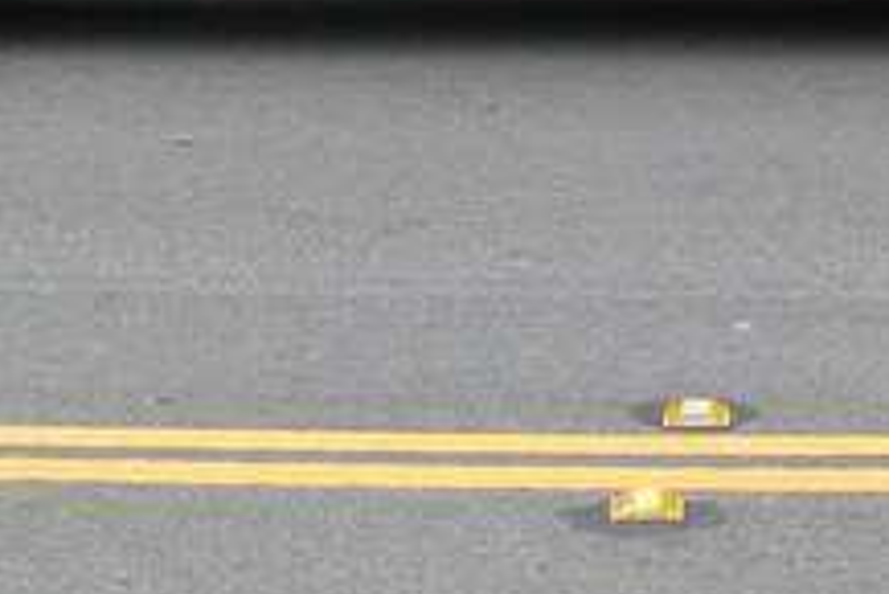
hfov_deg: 14.8
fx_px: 3410
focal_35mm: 138
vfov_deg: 9.7
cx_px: 520
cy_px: -279
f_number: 2.7
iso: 64
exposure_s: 1/500
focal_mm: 6
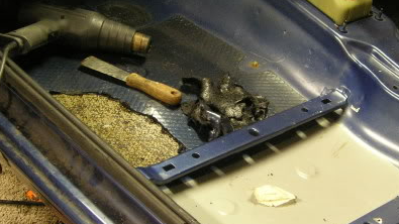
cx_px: 242
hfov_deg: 23.6
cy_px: 110
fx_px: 952
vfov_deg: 13.4
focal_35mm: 90
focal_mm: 10.6
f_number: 3.2
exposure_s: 1/4
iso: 200
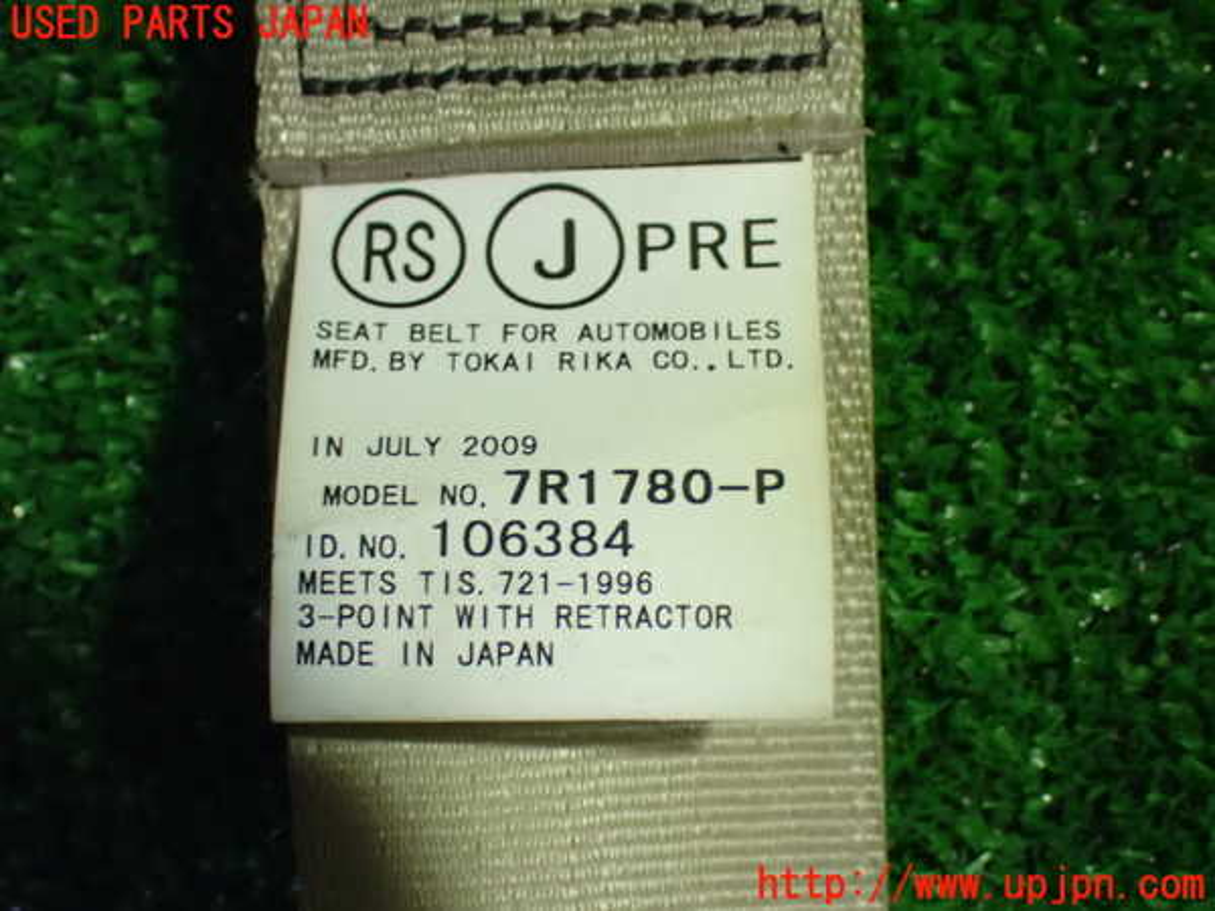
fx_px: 2176
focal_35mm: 62
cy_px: 456
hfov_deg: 31.2
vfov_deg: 23.7
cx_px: 608
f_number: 3.6
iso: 1600
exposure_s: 1/60
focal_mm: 11.09
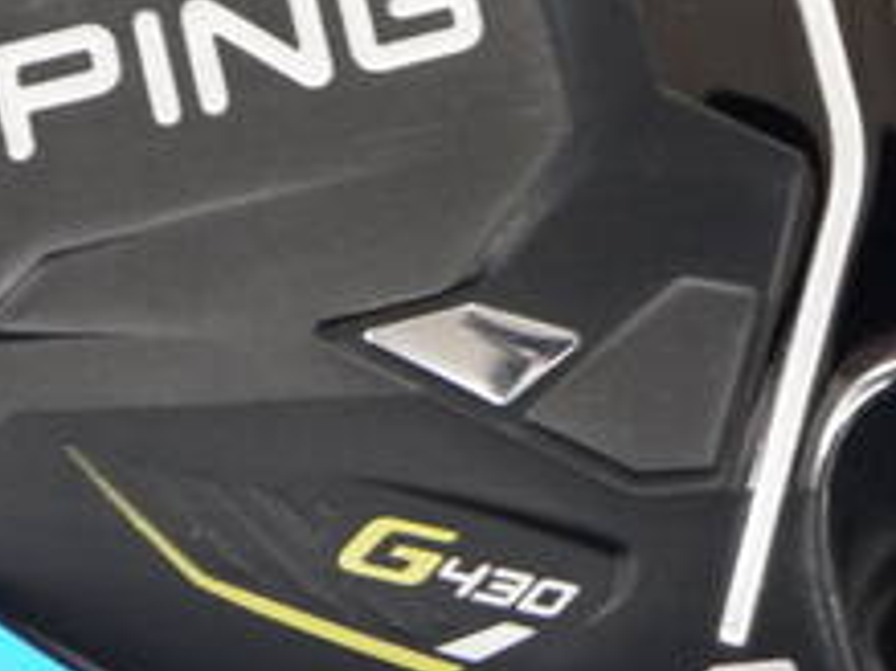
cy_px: 25
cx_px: 507
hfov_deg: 8.1
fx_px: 6364
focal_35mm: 246
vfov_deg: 6.0
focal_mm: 42
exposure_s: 1/50
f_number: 5.6
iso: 800
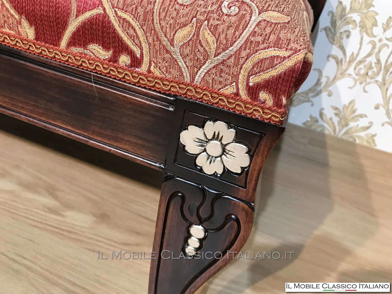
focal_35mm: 28
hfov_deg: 63.4
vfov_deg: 49.7
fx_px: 317
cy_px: 147
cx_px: 196
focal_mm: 3.99
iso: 32
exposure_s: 1/33
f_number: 1.8
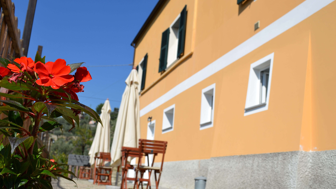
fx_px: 339
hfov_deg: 52.8
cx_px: 169
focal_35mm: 38
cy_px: 104
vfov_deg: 31.2
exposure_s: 1/320
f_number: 9
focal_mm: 24
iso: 100
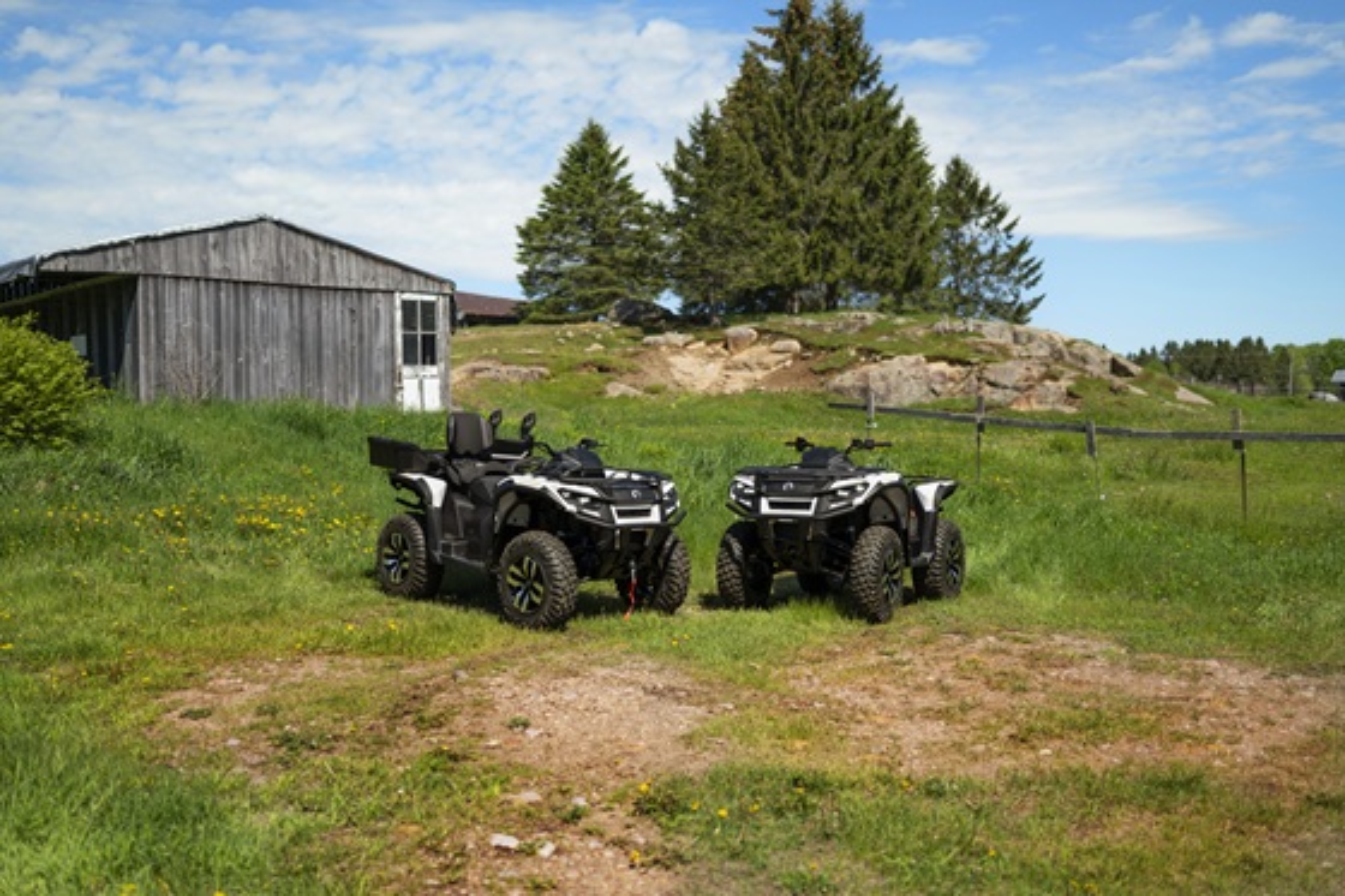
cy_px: 448
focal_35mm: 35
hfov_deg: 54.4
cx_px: 672
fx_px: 1307
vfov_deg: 37.8
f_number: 1.8
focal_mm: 35
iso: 40
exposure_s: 1/2500
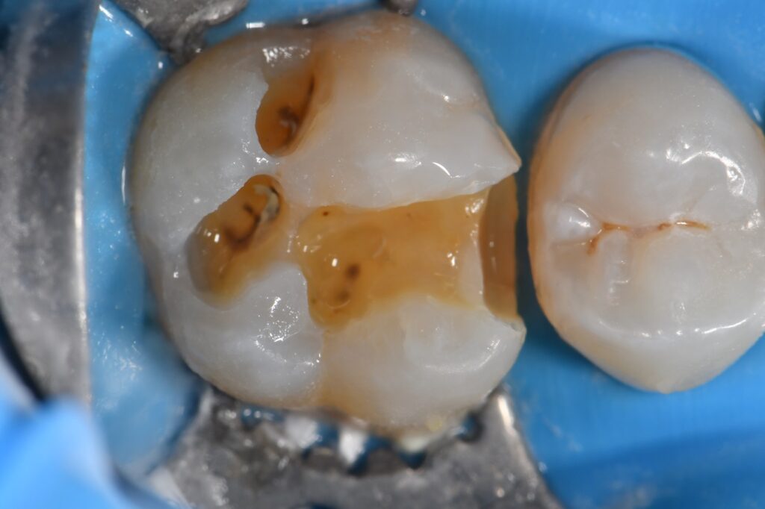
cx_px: 382
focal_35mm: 157
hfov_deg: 13.1
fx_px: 3335
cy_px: 254
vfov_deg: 8.7
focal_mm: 105
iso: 200
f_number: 32
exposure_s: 1/160
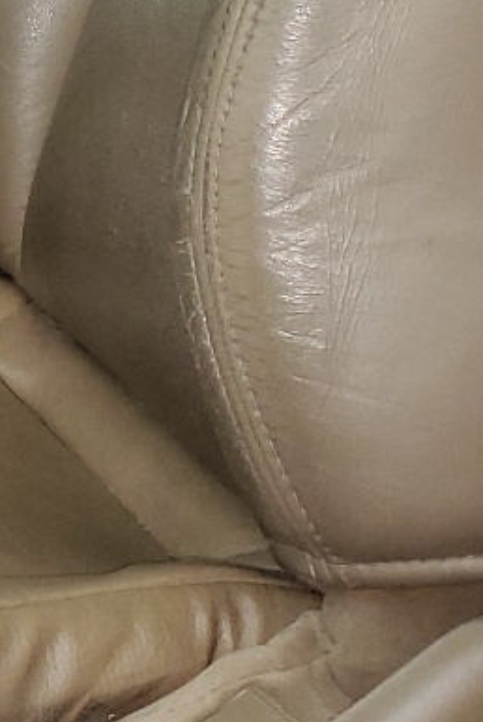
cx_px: -693
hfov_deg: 10.5
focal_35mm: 112
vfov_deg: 17.4
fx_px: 2250
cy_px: -133
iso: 119
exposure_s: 1/60.2
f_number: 1.5
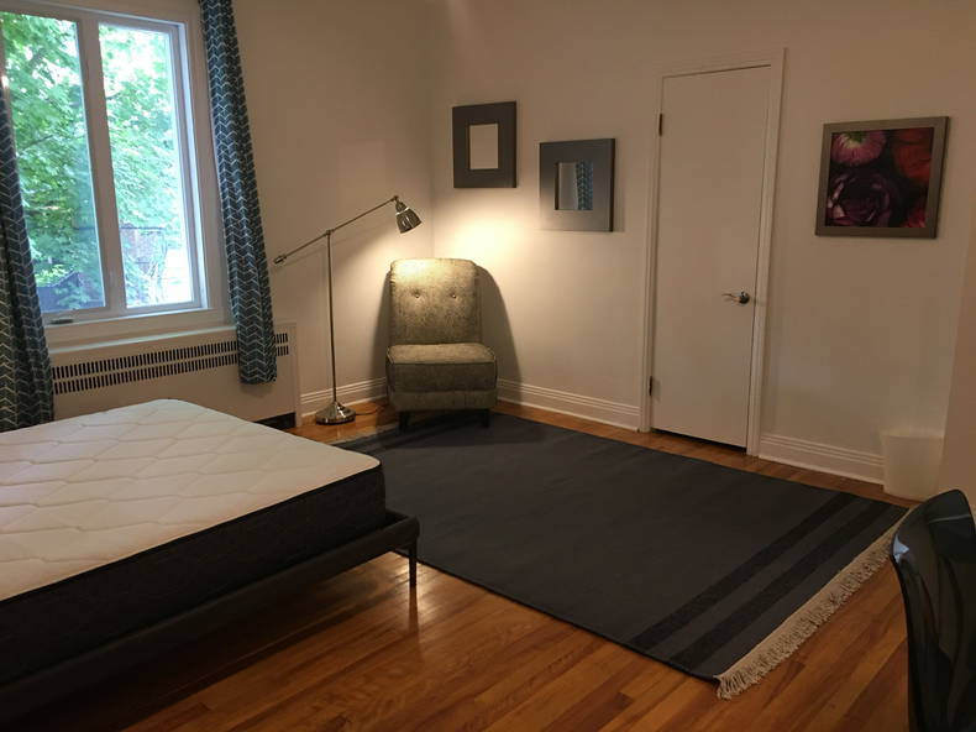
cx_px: 488
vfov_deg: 48.2
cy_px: 366
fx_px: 817
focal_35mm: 29
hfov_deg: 61.7
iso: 50
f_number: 2.2
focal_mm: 4.15
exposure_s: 1/15
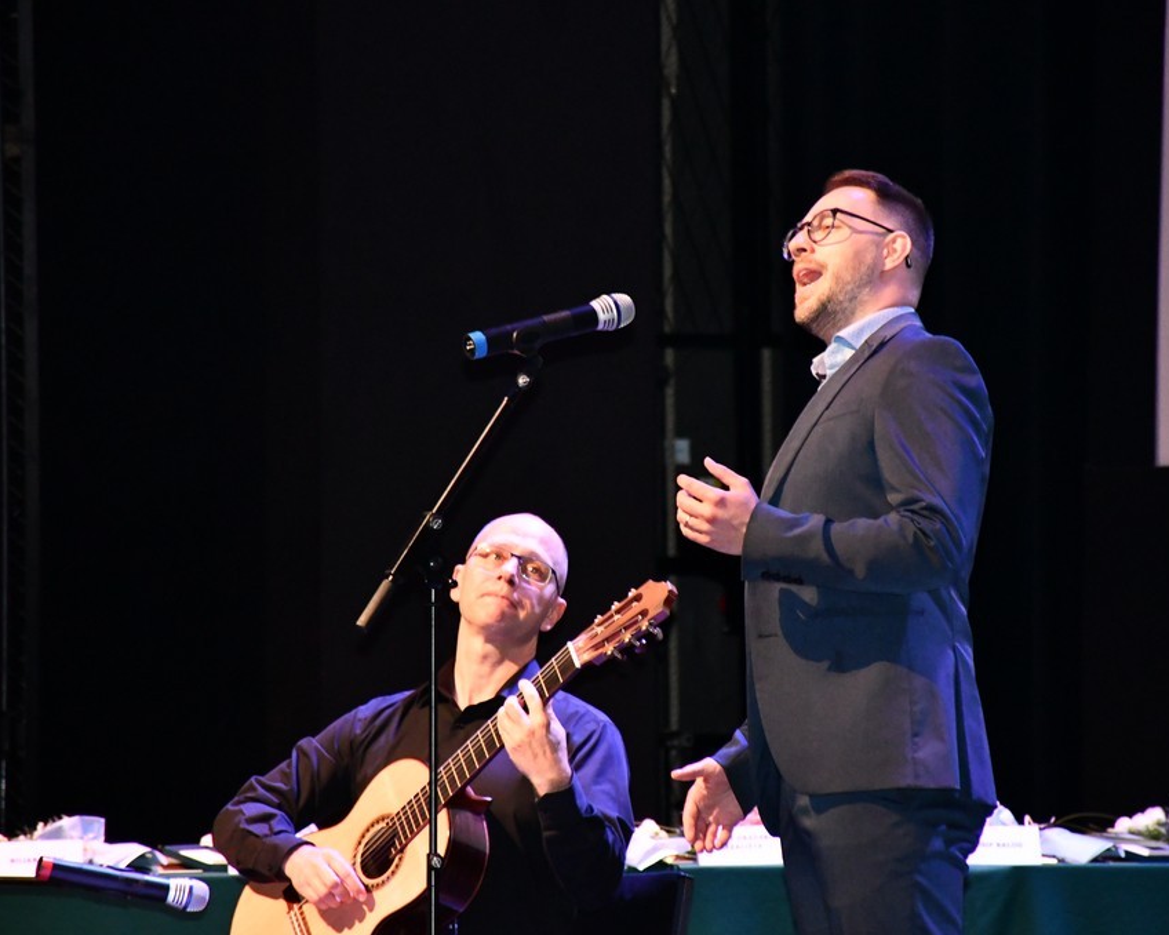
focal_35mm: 238
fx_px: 8232
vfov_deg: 6.5
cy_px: 468
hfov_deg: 8.1
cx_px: 593
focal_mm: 140
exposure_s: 1/60
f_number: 5.6
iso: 6400
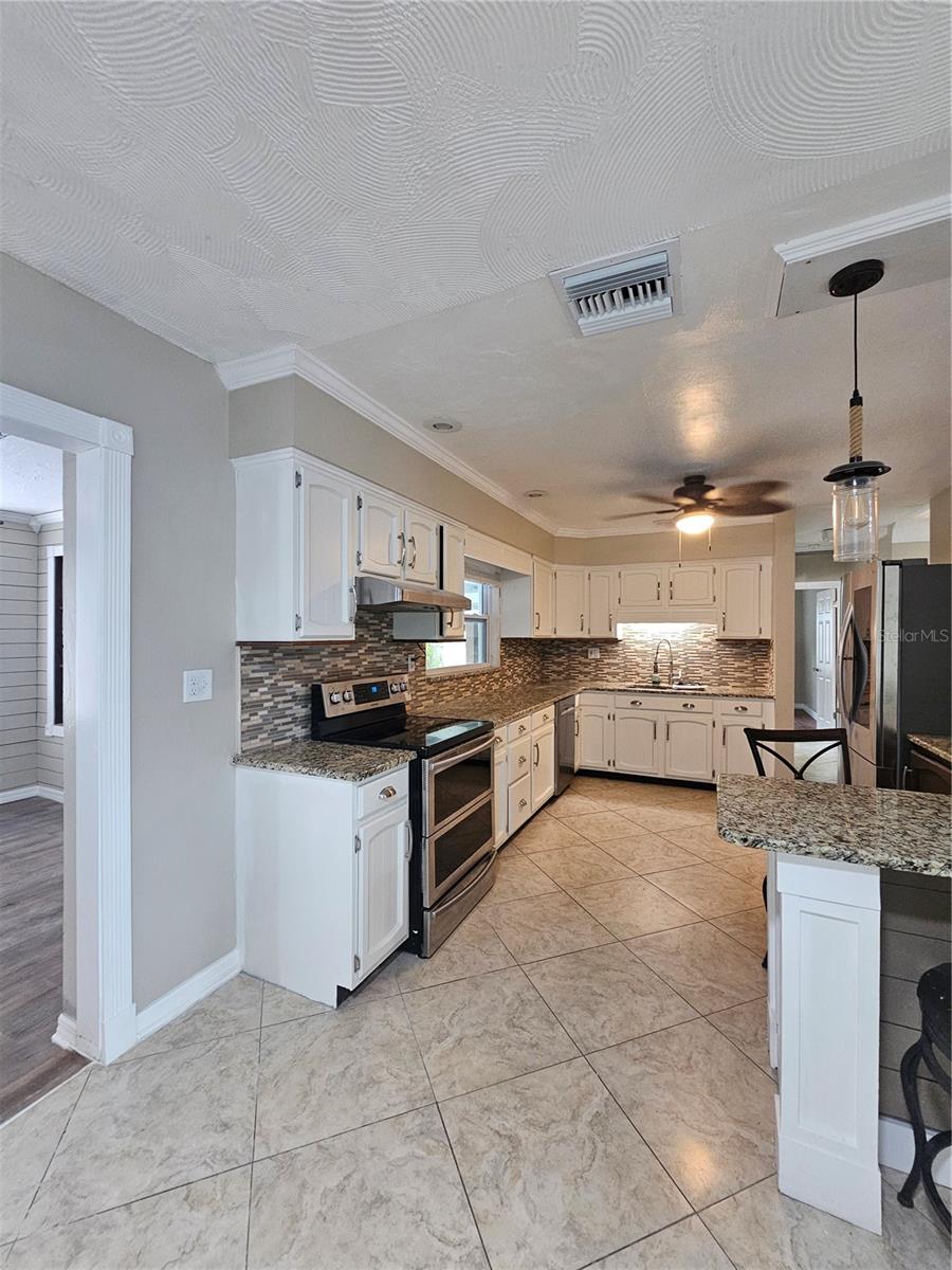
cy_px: 635
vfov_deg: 106.2
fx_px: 477
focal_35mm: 13
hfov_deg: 89.9
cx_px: 476
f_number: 2.2
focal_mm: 2.2
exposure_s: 1/60
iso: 400
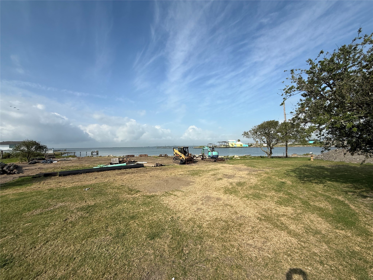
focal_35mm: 14
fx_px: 151
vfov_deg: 85.7
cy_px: 140
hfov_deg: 102.1
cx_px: 186
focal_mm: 2.22
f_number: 2.2
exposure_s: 1/2976
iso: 50
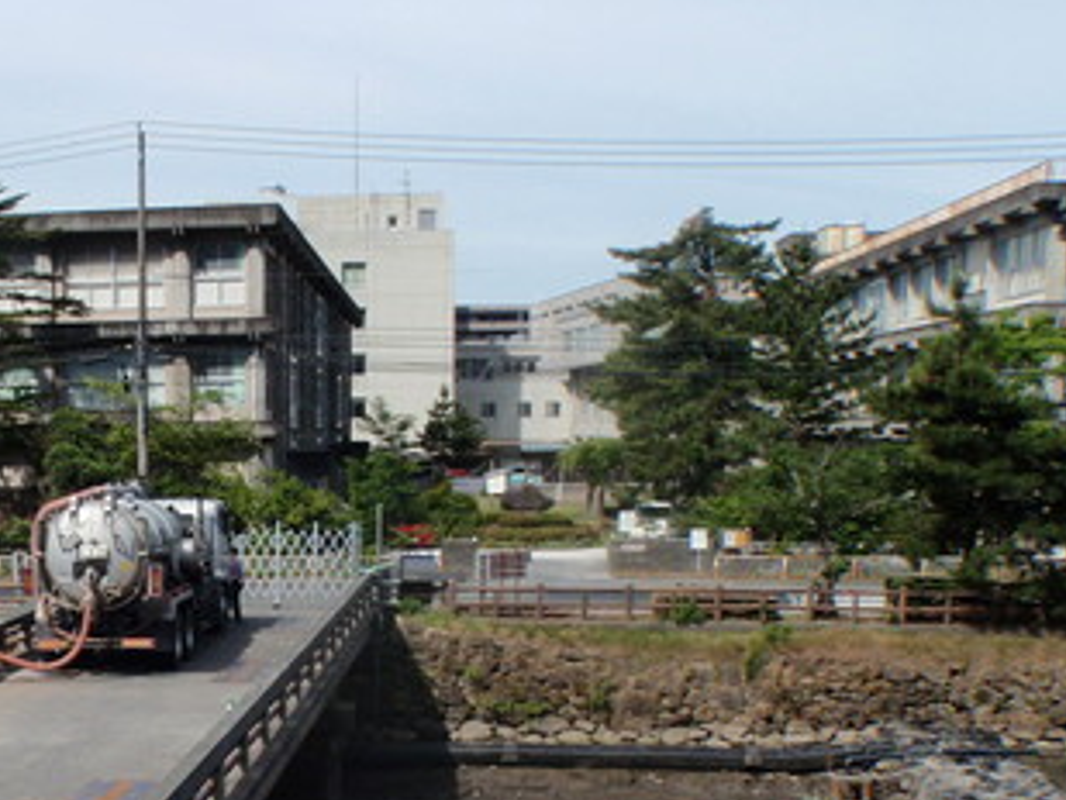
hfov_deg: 31.2
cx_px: 52
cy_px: 686
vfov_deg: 24.7
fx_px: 1787
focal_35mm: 58
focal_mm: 5
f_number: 5
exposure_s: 1/400
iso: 64
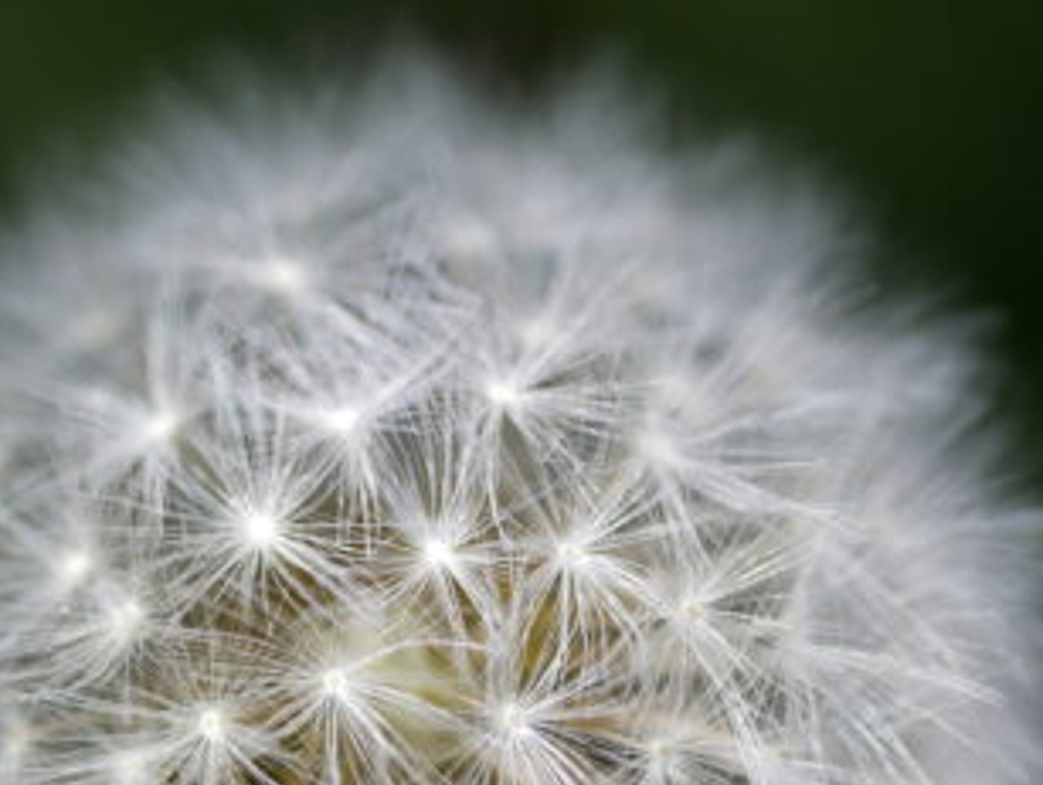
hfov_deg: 15.7
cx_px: 241
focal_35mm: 125
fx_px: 3771
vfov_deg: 11.9
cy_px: 491
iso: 200
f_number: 2.8
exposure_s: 1/60
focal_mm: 30
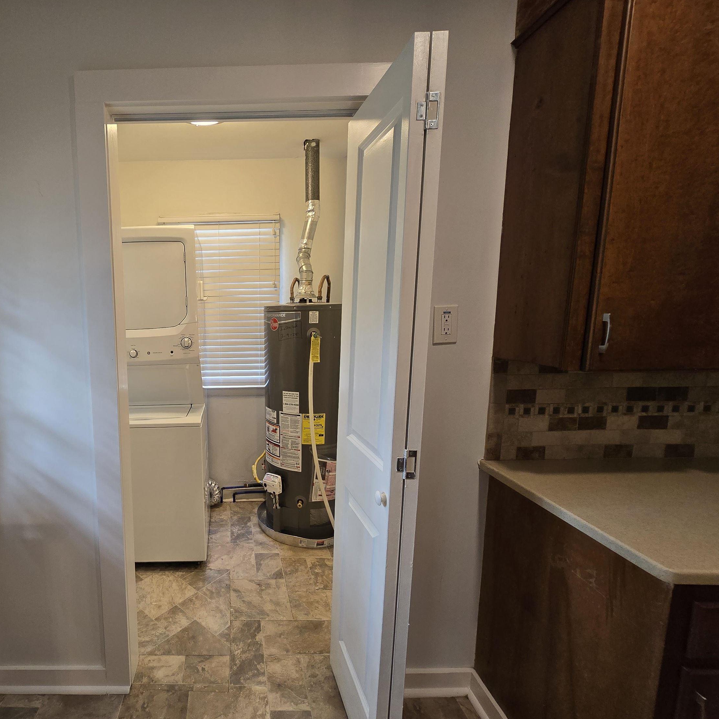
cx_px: 223
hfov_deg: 83.5
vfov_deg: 87.4
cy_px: 372
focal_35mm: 16
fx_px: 376
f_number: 2.2
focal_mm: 2.2
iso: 100
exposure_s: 1/60
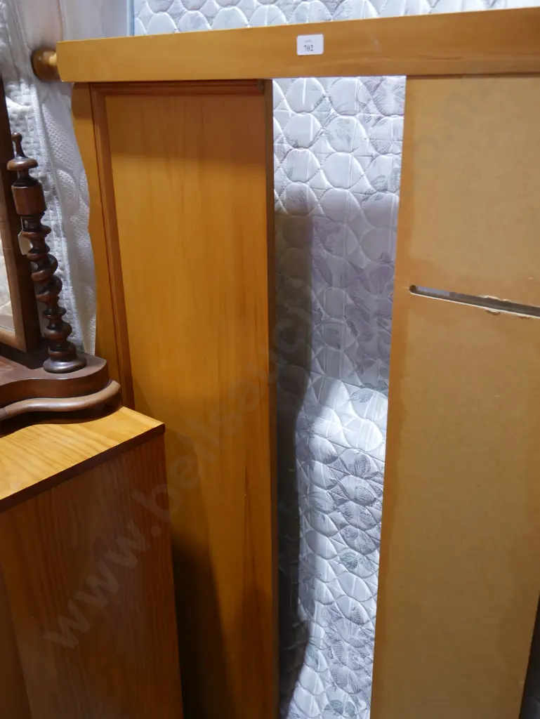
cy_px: 360
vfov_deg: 56.8
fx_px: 665
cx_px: 270
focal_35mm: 32
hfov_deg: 44.2
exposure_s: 1/60
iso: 500
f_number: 3.6
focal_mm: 16
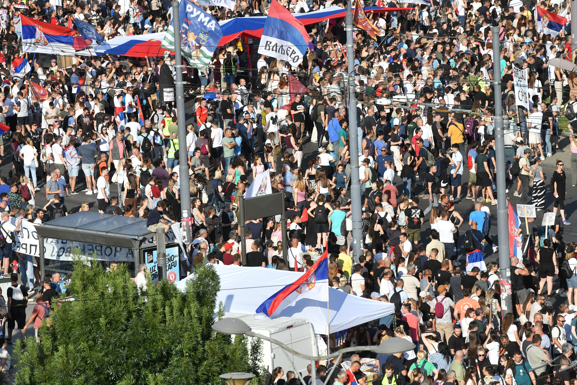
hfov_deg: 7.8
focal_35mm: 263
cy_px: 181
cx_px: 293
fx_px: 4215
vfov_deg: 5.2
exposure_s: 1/6400
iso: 800
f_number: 5.6
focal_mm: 200
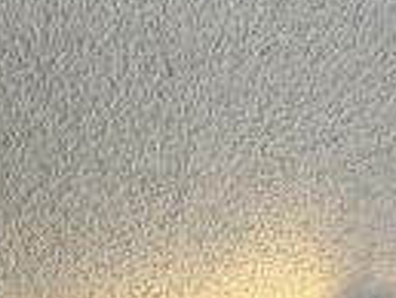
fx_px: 1179
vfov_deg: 9.3
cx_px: 249
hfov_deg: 19.0
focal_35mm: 103
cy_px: 1035
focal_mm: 2.2
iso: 400
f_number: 2.2
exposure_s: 1/30
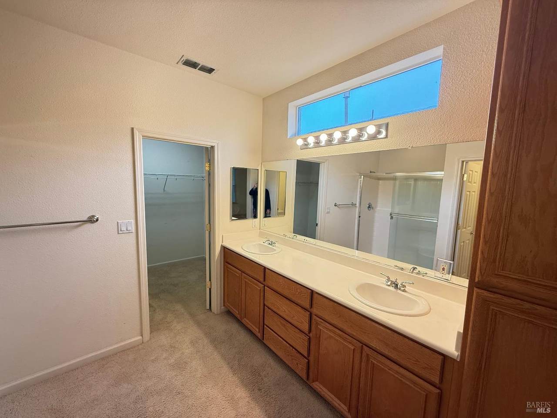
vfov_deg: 85.7
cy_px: 209
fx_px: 225
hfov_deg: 102.1
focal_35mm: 14
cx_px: 278
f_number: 2.2
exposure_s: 1/120
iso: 400
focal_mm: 2.22
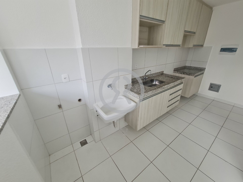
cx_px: 122
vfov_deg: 89.9
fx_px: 91
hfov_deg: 106.2
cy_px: 91
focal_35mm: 13
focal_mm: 2.2
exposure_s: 1/60
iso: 125
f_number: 2.2
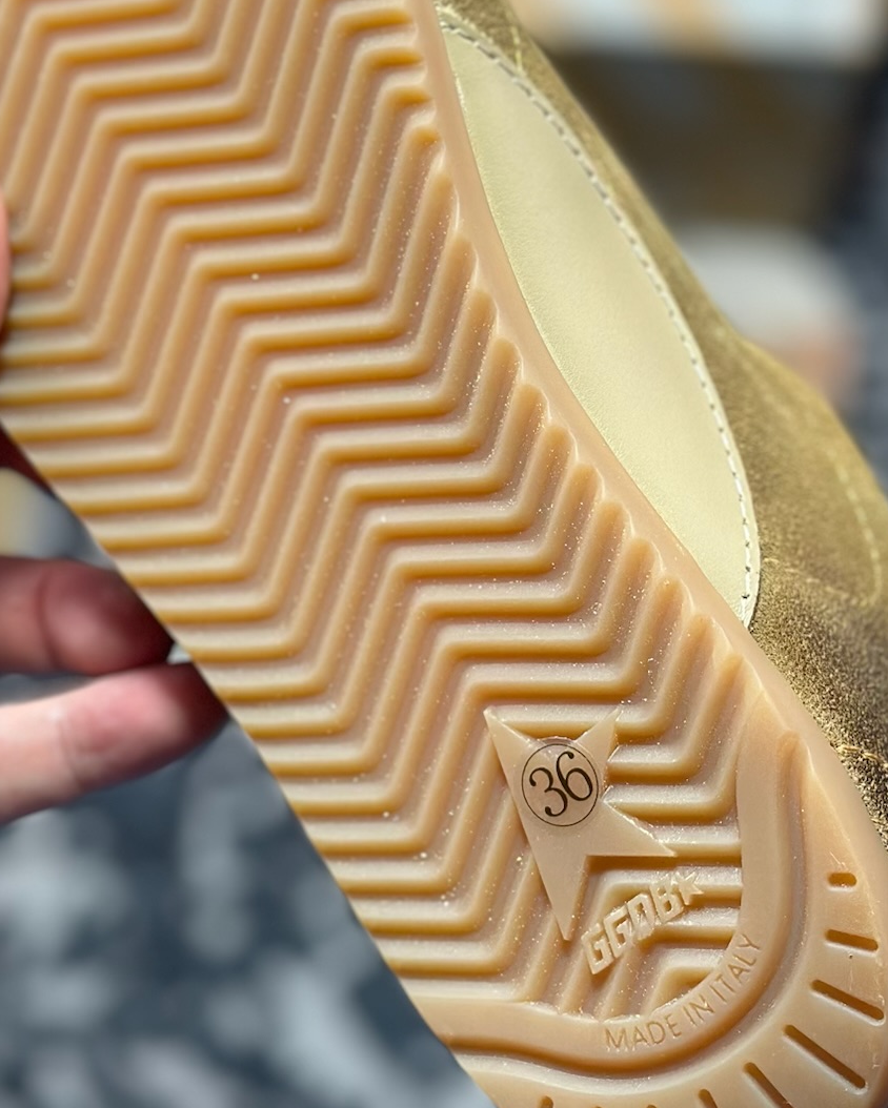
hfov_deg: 16.9
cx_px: 396
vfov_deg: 21.0
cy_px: 393
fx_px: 2988
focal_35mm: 91
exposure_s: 1/317
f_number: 1.78
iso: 80
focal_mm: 6.86
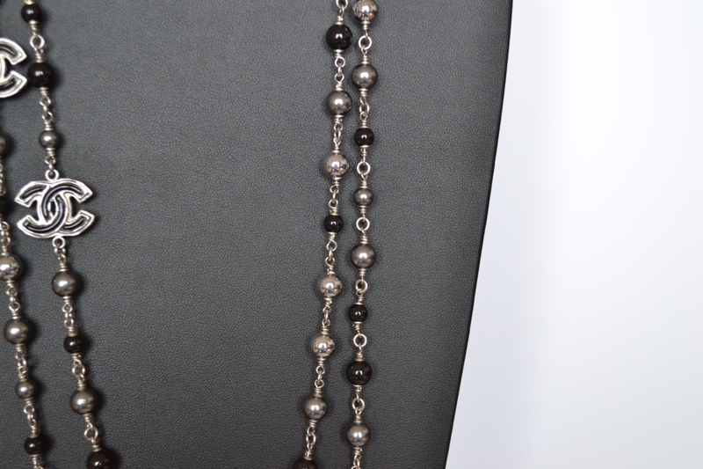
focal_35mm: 51
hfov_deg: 38.9
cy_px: 234
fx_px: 996
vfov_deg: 26.5
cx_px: 352
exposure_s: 1/15
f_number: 5
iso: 400
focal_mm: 34
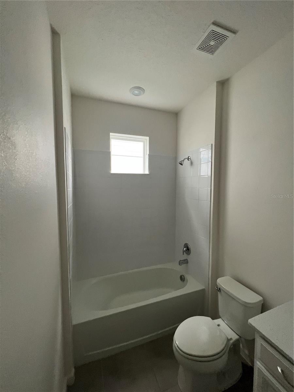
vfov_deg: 106.2
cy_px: 196
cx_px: 147
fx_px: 147
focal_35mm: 13
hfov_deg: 89.9
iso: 320
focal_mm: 1.57
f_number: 1.8
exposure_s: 1/60
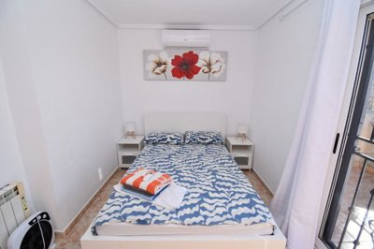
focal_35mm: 15
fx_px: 156
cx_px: 187
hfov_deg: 100.4
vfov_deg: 77.2
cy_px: 124
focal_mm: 10
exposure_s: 1/250
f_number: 5.6
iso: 220
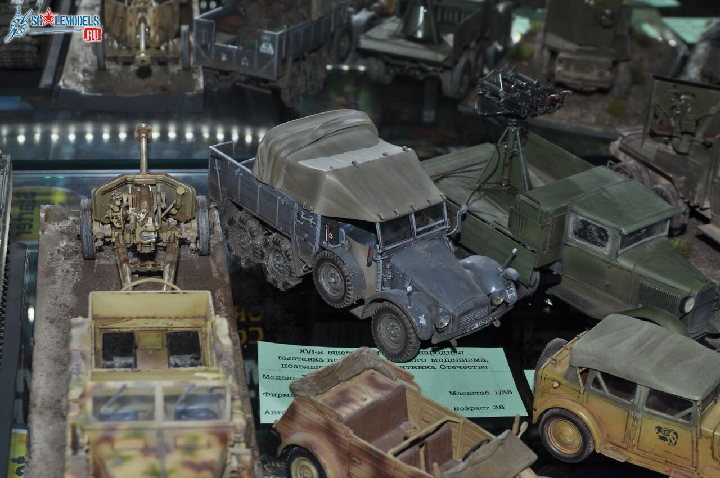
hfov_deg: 27.0
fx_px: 1498
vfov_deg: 18.1
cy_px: 239
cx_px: 360
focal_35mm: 75
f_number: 11
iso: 200
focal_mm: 50
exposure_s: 1/200
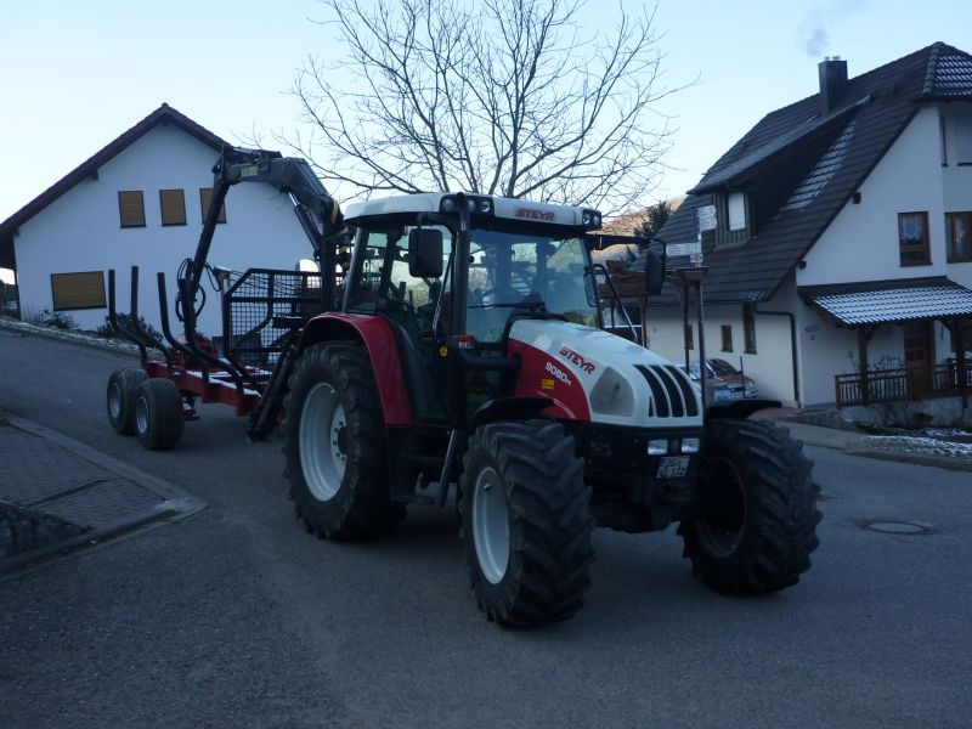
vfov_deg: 42.9
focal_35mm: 33
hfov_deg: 55.4
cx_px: 486
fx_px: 927
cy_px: 364
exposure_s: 1/320
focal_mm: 5.5
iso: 80
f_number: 2.8
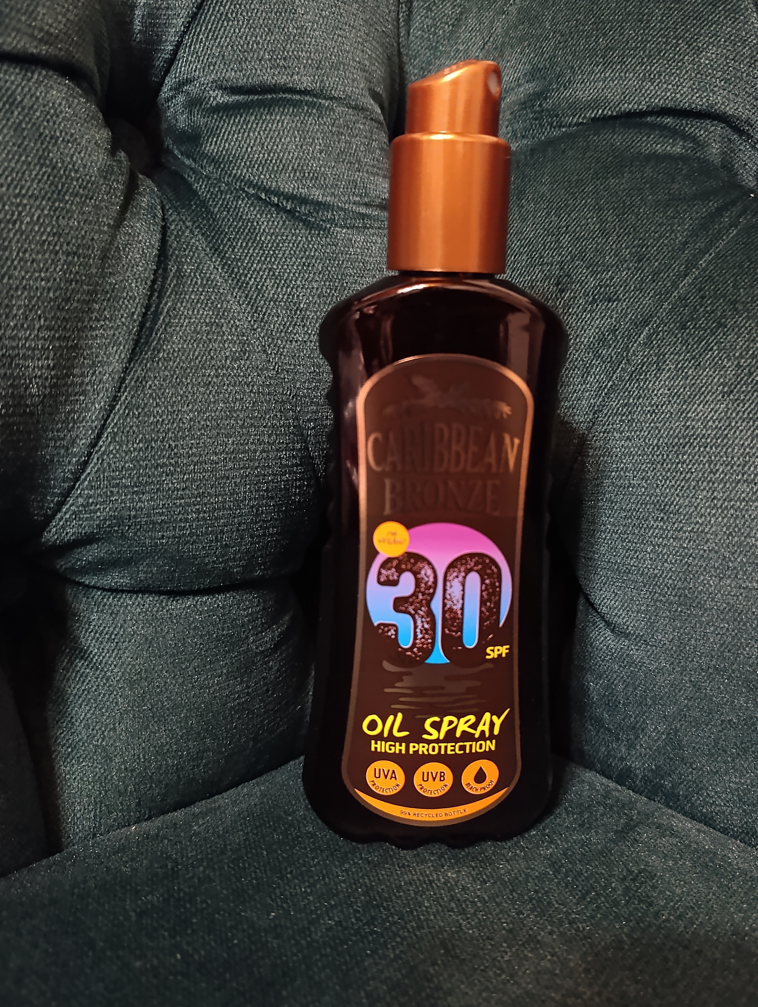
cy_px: 498
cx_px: 415
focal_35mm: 27
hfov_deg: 51.4
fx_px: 786
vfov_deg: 65.2
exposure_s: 1/20
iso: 10000
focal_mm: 6.14
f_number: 1.6
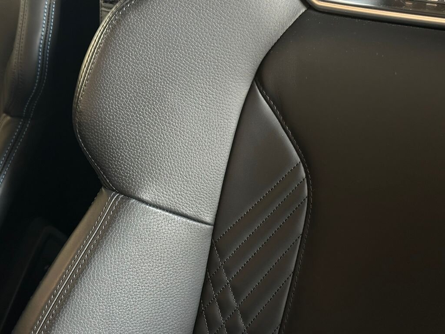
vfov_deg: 30.3
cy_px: 167
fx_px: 617
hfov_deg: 39.7
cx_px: 222
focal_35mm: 48
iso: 250
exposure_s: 1/50
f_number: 1.78
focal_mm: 6.86
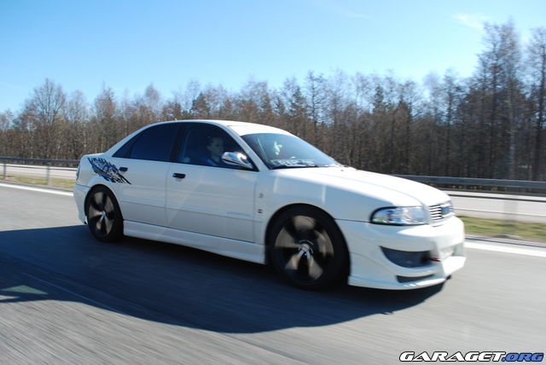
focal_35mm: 27
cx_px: 273
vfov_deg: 48.0
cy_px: 182
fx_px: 410
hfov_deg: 67.3
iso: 100
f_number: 7.1
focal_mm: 18
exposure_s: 1/200
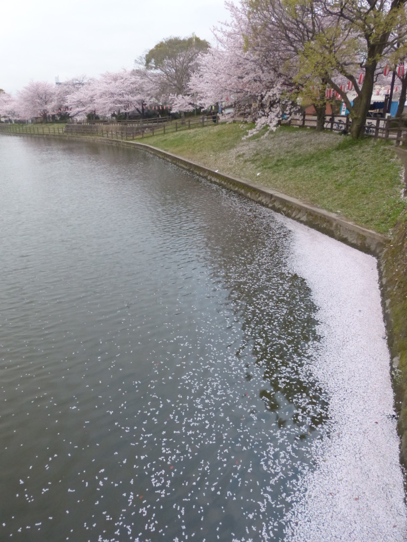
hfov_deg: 54.9
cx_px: 204
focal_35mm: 25
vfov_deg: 69.4
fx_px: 392
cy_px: 271
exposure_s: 1/30
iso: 250
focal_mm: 4.5
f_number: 5
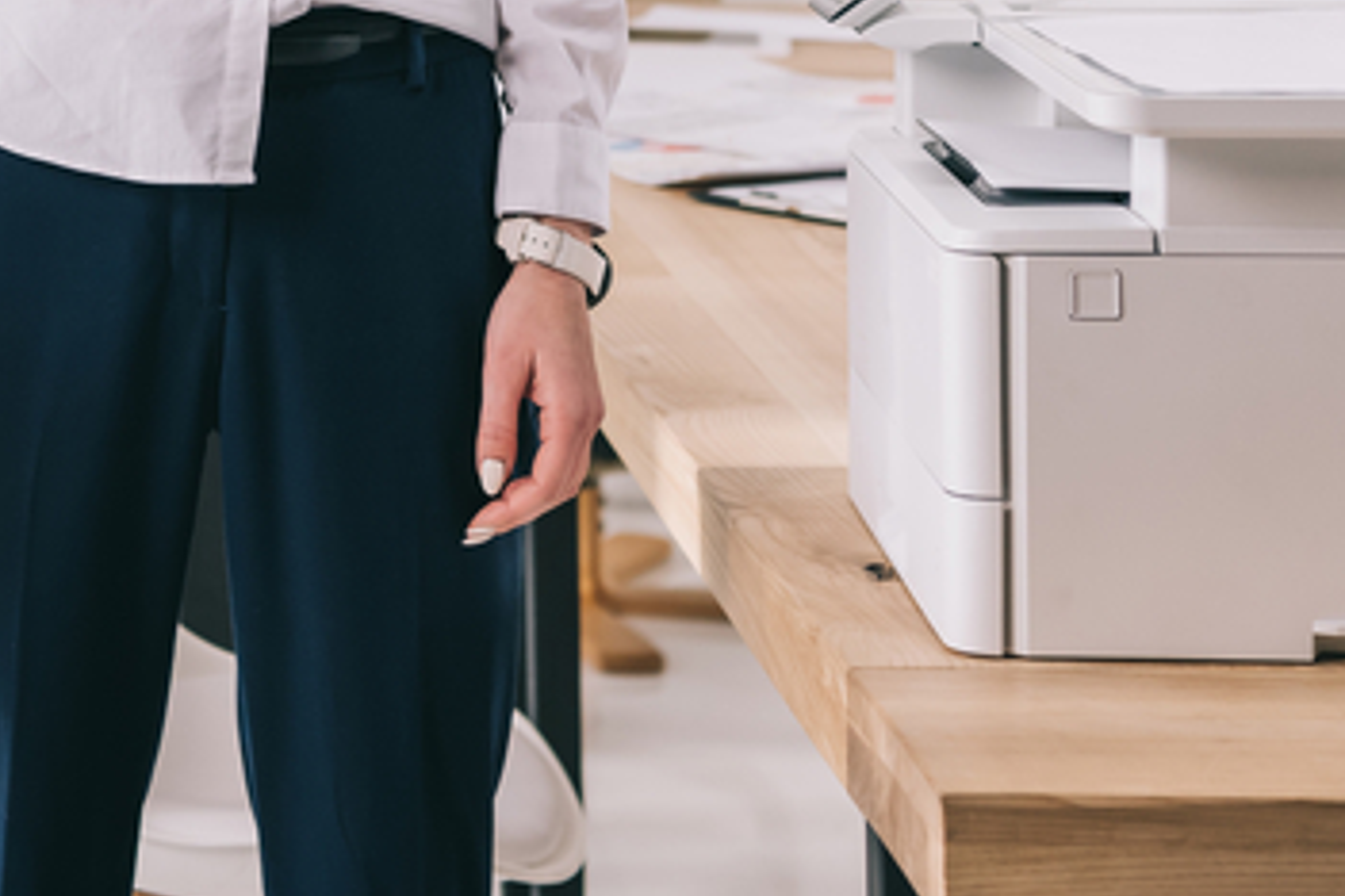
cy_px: -258
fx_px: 4894
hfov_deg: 15.3
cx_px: -36
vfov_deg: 10.3
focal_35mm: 131
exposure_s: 1/100
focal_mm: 46
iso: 400
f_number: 3.5
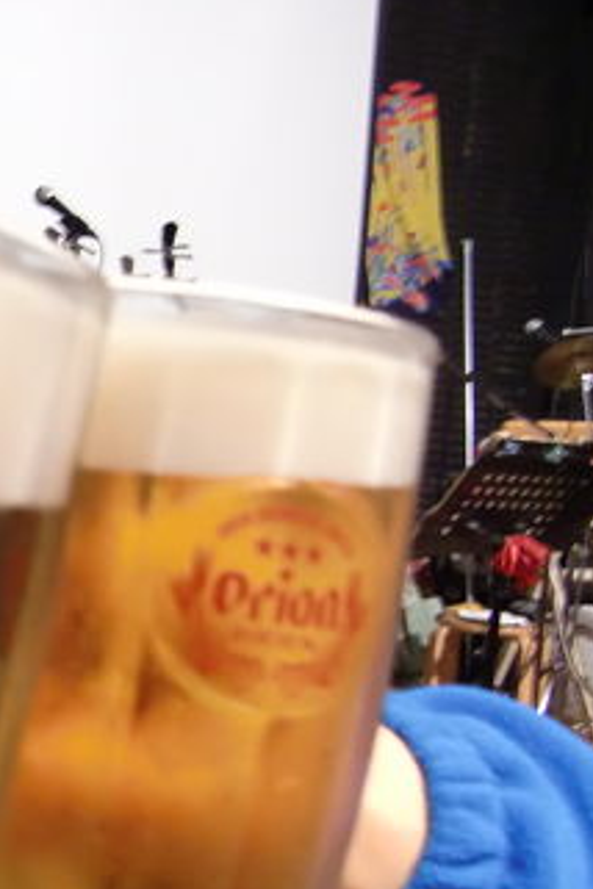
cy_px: 553
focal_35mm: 59
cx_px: -213
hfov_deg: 20.6
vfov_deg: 33.8
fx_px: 1458
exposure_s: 1/15
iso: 400
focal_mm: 4.9
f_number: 2.6
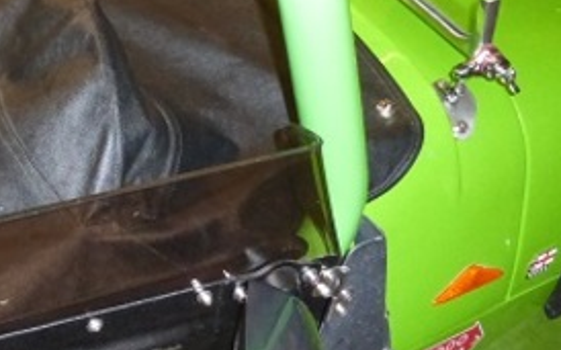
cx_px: -41
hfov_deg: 30.0
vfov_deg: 20.9
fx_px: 948
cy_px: 131
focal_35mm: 62
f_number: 3.3
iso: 800
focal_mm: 4.3
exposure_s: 1/60
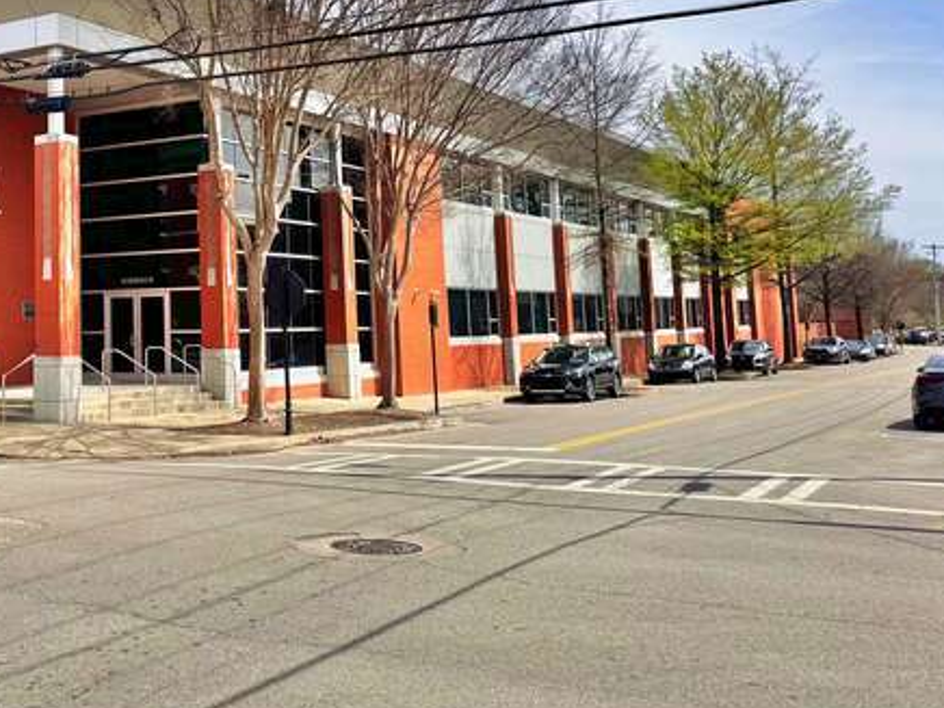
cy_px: 175
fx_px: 1200
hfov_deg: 40.0
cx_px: 110
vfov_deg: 32.3
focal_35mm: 44
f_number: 1.78
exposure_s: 1/6410
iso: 80
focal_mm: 6.76
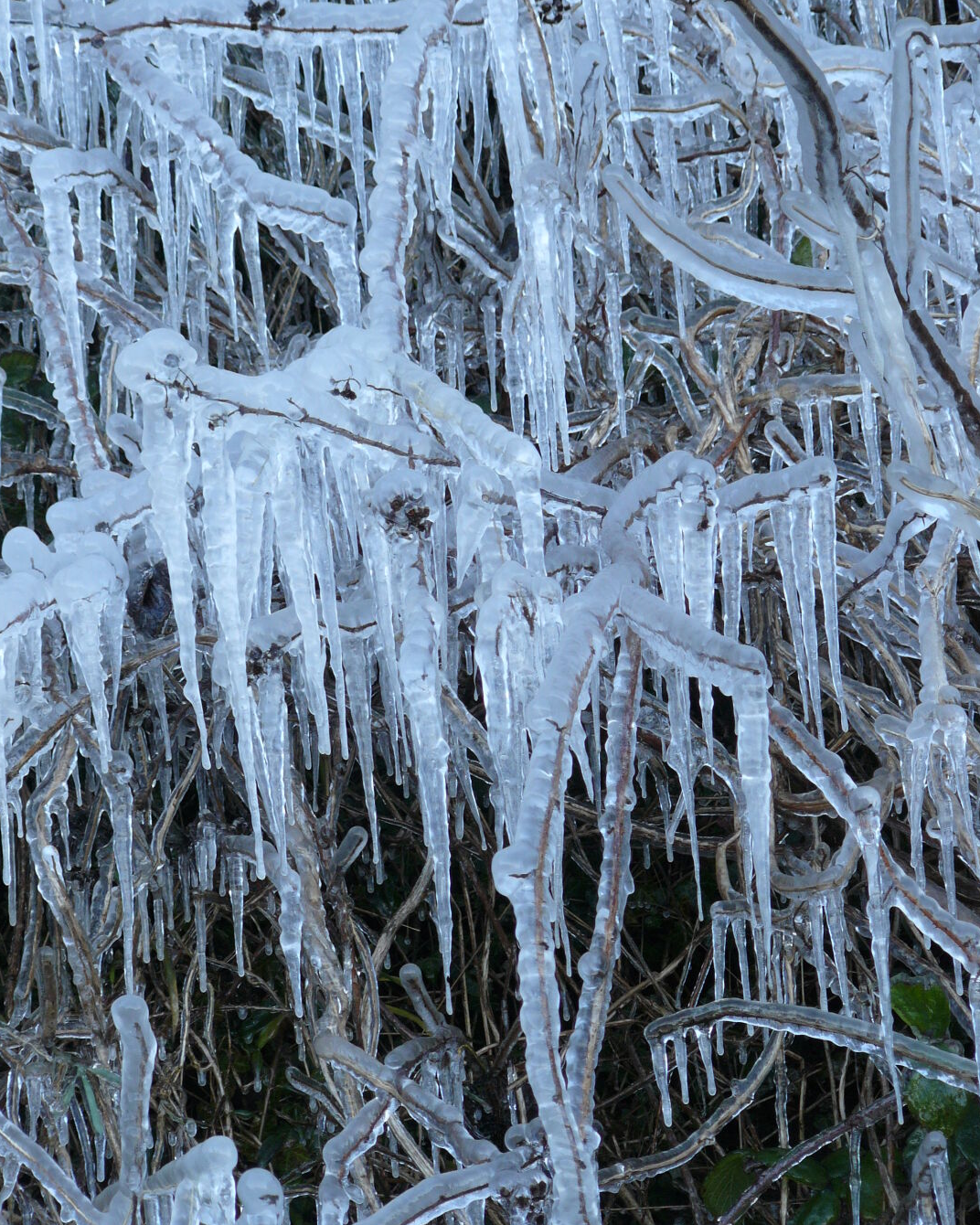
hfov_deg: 10.2
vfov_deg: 12.8
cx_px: 491
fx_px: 5475
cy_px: 598
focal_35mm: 151
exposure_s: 1/60
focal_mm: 24.1
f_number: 3.3
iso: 100
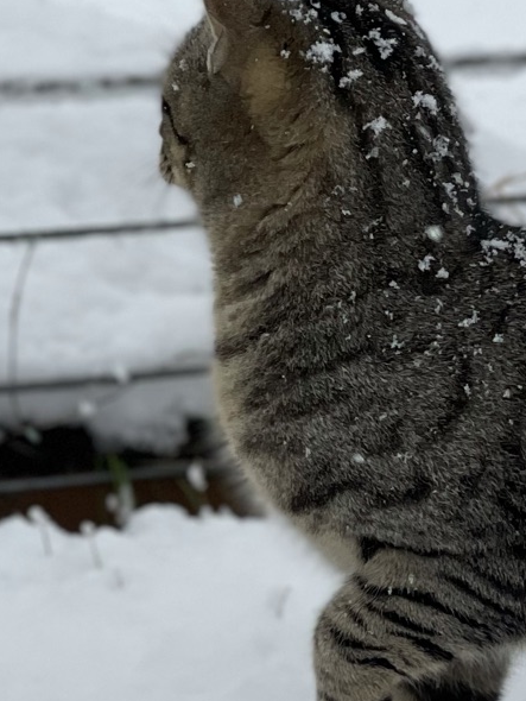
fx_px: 4495
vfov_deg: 8.9
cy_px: 632
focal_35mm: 222
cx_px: 487
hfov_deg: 6.7
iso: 40
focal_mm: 7.5
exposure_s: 1/121
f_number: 2.2
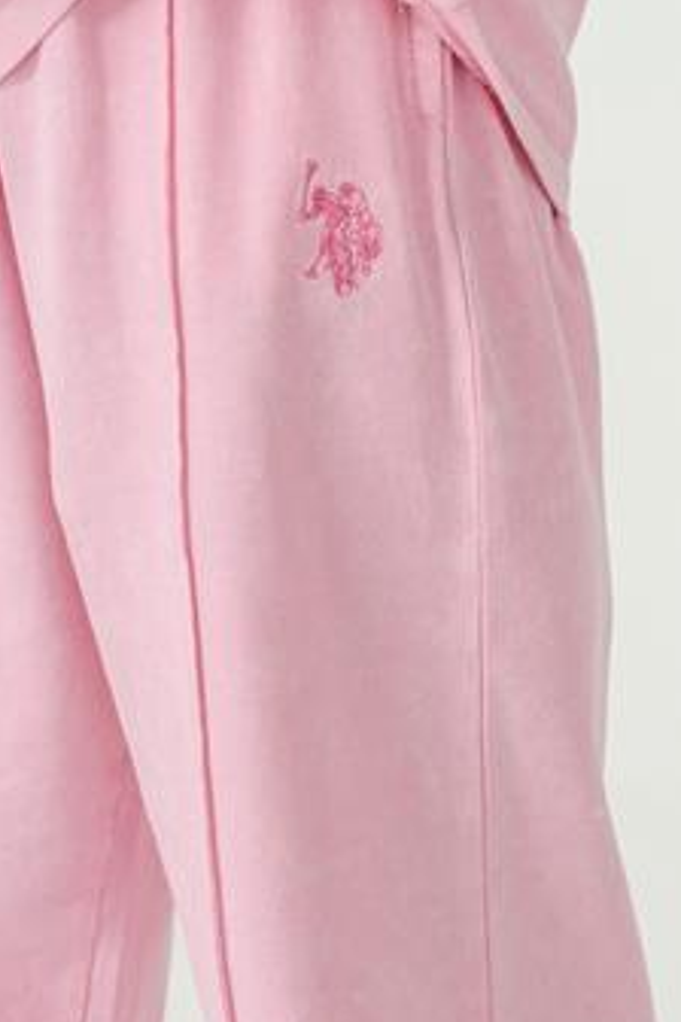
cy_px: 462
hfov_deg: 11.0
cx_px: 310
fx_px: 3547
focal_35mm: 125
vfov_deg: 16.4
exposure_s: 1/125
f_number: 8
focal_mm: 70
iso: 160
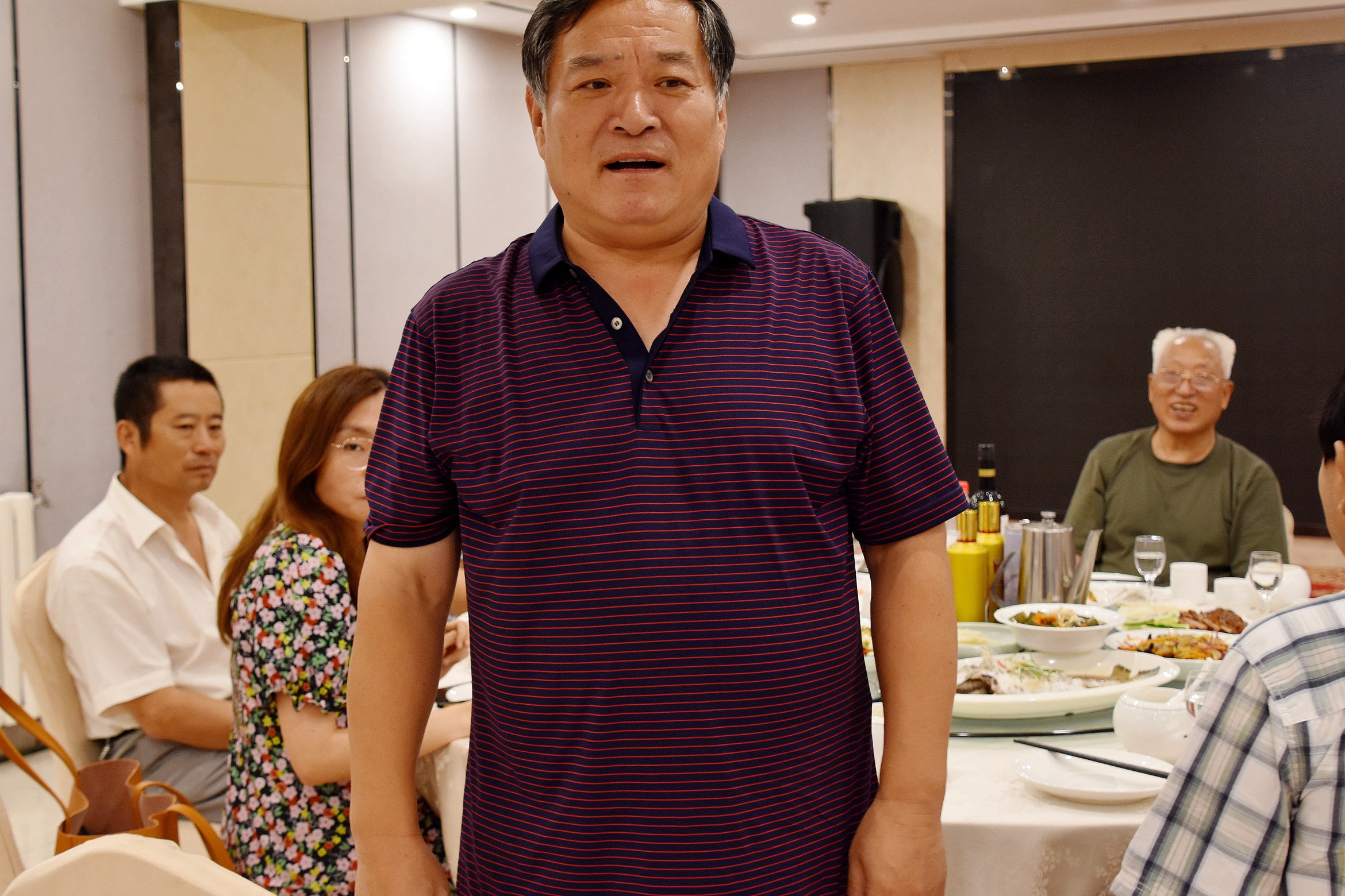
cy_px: 369
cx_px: 656
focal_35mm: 50
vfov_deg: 26.9
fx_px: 1868
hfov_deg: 39.6
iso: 900
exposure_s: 1/60
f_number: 4
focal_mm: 26
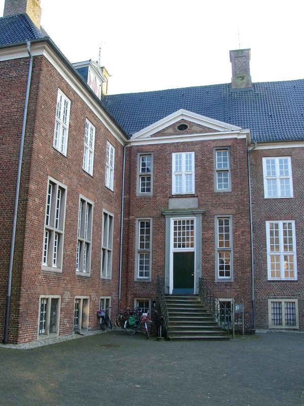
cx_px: 152
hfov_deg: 41.8
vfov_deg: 54.0
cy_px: 203
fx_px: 398
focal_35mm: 34
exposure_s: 1/70.6
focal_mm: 7.13
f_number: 4
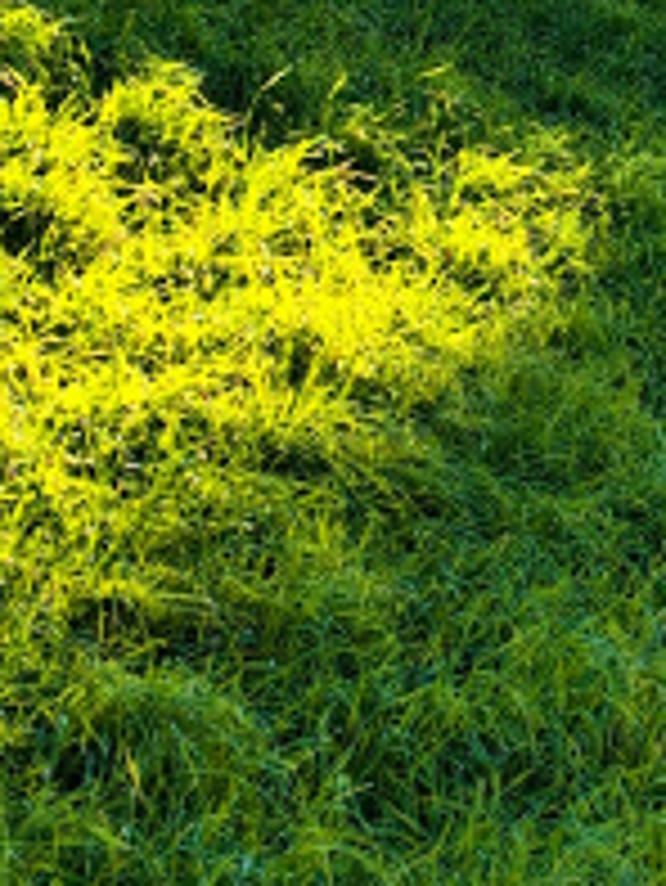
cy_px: -949
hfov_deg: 8.5
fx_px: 3895
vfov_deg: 11.5
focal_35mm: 152
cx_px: 1856
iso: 71
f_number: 1.57
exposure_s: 1/827
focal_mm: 6.54
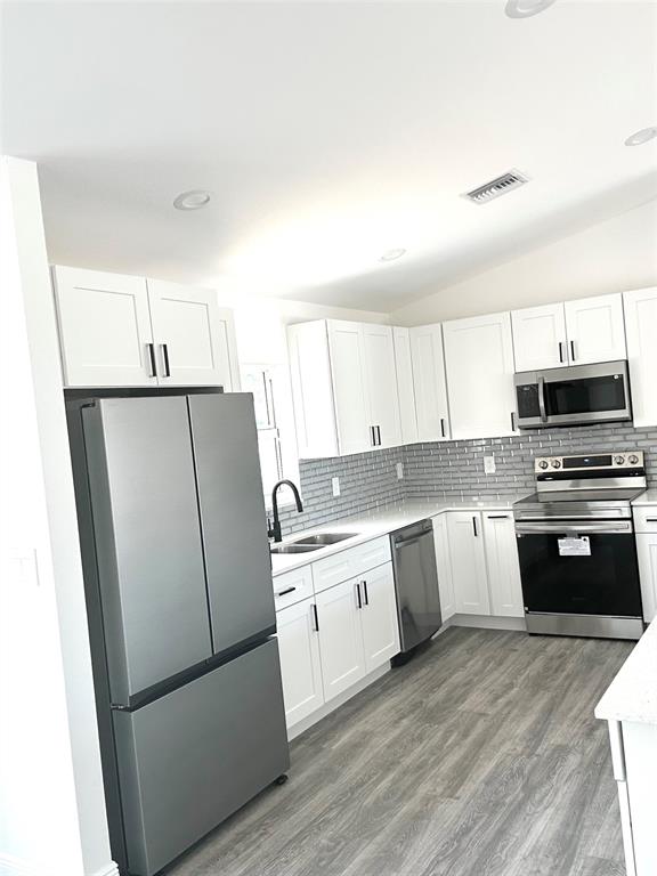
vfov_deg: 60.0
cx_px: 328
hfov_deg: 46.8
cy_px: 438
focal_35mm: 30
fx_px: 759
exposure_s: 1/121
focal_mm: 2.69
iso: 32
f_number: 1.9
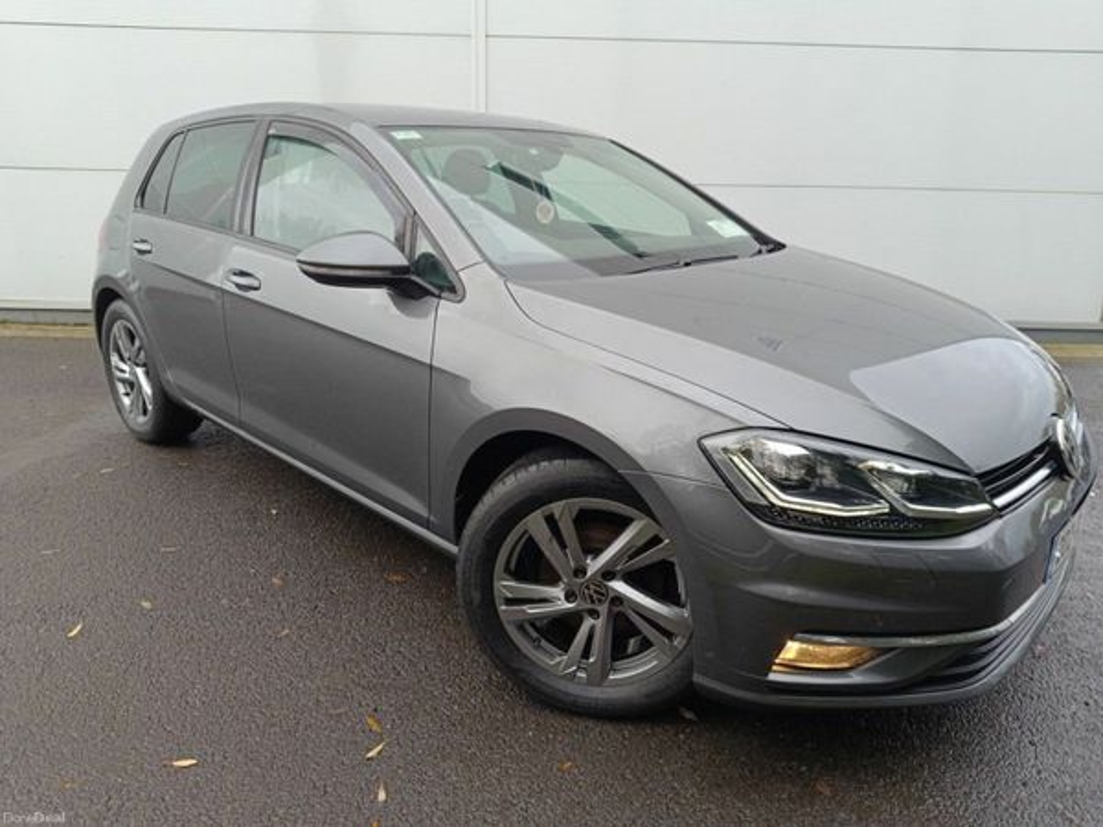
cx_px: 552
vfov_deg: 56.8
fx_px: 765
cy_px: 414
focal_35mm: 24
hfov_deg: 71.6
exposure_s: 1/101
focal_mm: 5.59
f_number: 1.88
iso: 130
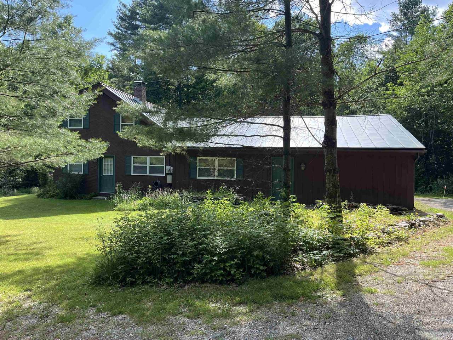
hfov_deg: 67.3
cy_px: 170
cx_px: 226
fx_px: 340
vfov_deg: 53.1
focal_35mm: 26
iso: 50
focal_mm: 5.1
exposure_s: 1/727
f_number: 1.6
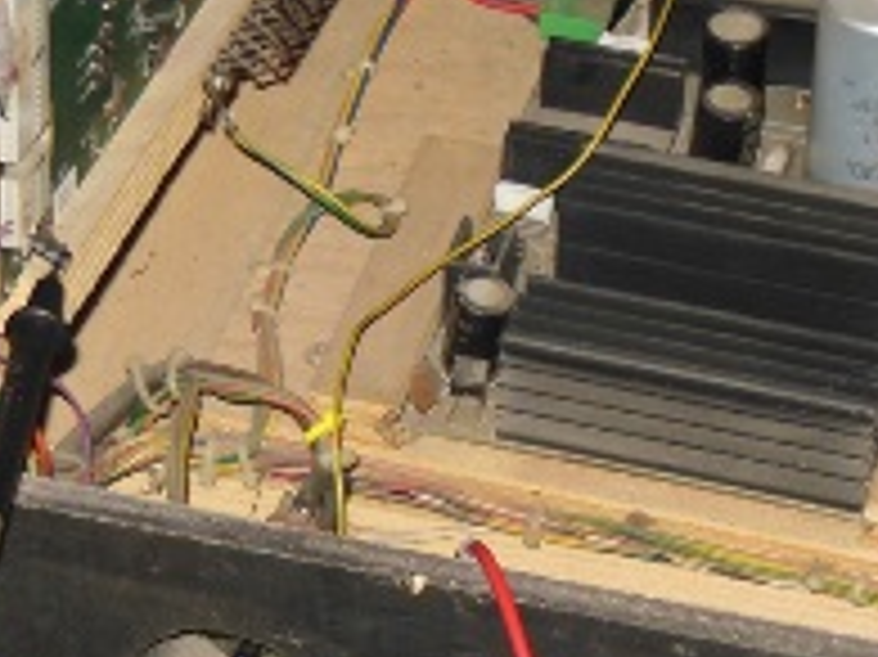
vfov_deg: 9.7
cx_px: 306
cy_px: 616
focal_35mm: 152
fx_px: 3853
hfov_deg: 13.0
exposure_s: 1/60
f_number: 4.3
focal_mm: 11.7
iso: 320
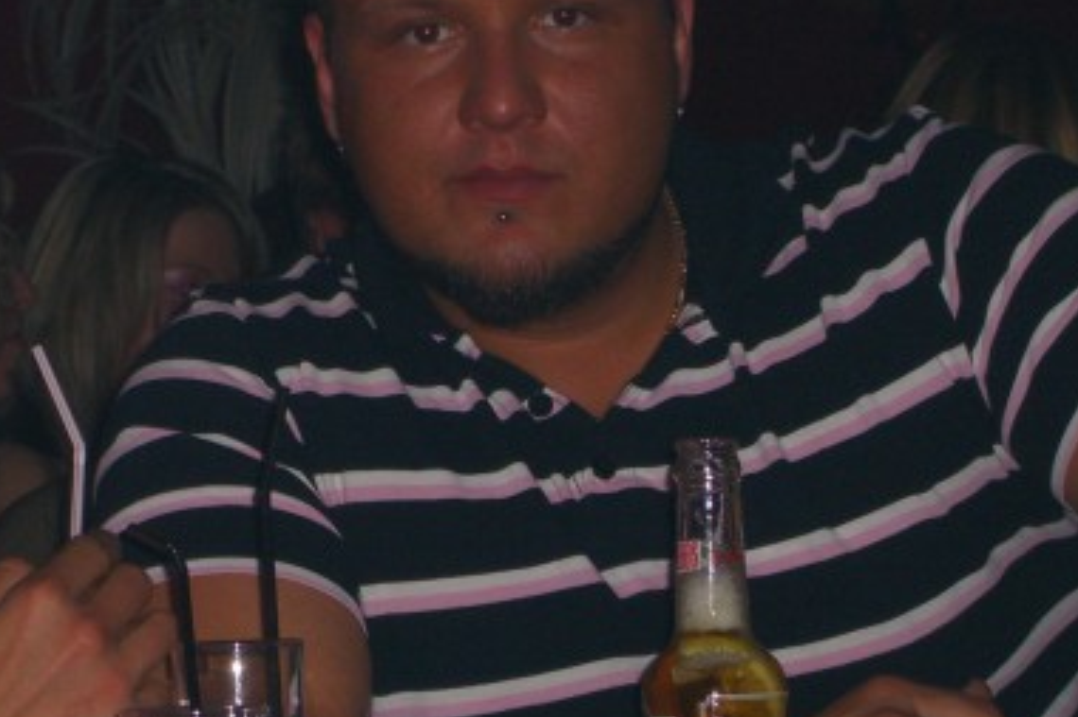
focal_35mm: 208
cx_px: 51
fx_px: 6225
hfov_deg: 9.8
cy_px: 340
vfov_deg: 6.6
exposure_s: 1/60
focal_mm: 19.7
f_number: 4.8
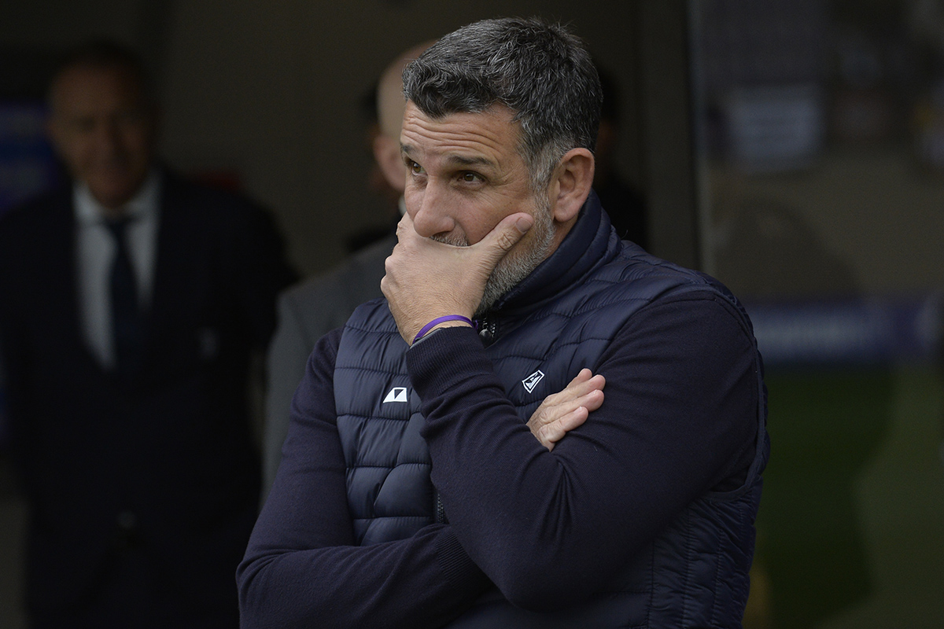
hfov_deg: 10.3
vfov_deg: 6.9
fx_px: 5244
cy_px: 314
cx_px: 472
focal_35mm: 200
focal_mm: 200
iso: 1250
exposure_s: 1/1000
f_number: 5.6
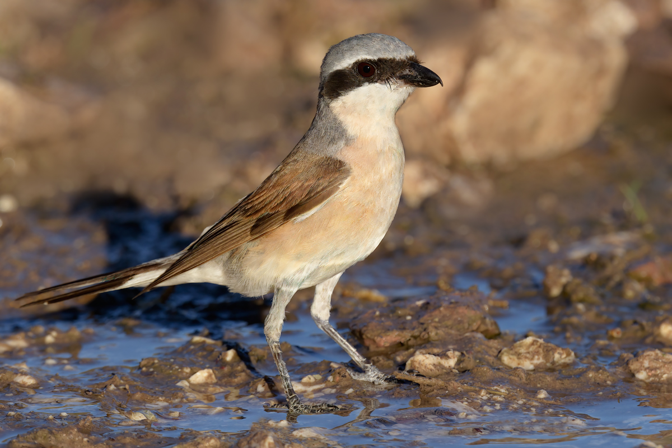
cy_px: 224
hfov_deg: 4.1
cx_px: 336
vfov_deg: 2.7
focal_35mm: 500
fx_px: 9333
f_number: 9
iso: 560
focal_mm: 500
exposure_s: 1/1600
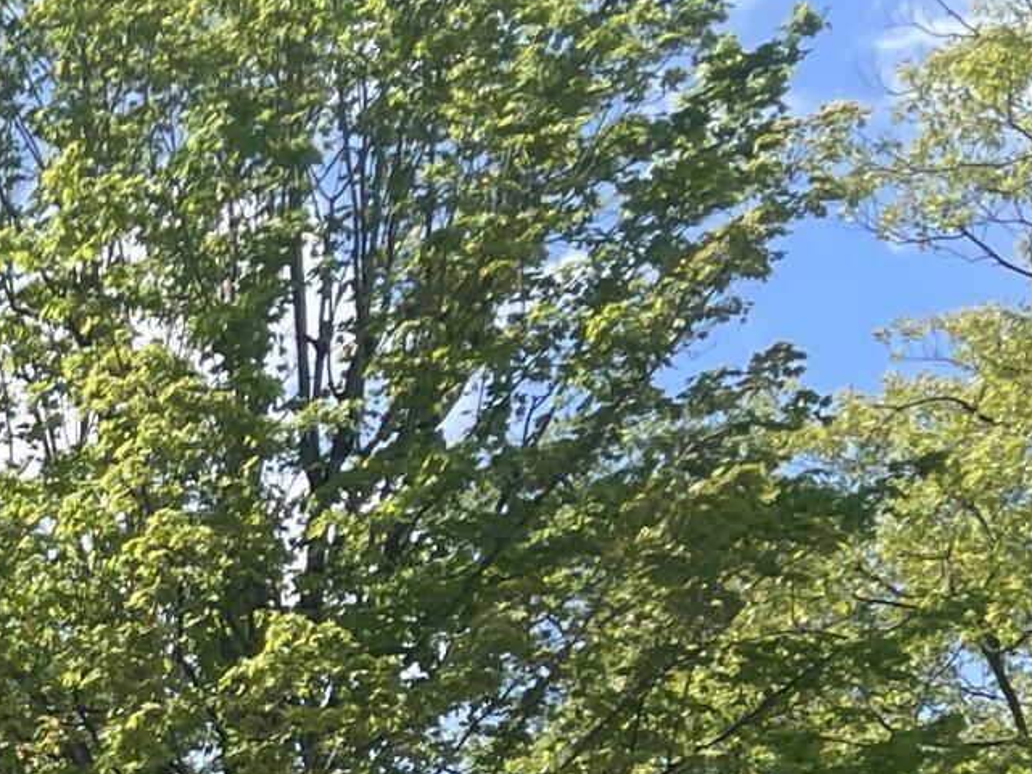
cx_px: -771
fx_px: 3489
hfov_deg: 14.9
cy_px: 1691
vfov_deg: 11.1
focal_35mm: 117
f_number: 1.6
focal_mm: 5.1
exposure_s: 1/1976
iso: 32
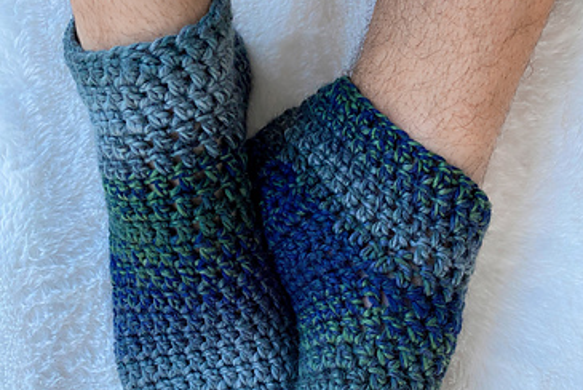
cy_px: 300
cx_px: 287
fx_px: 600
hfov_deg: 51.8
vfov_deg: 35.1
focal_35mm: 37
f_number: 1.8
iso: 125
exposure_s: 1/60
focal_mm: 4.25
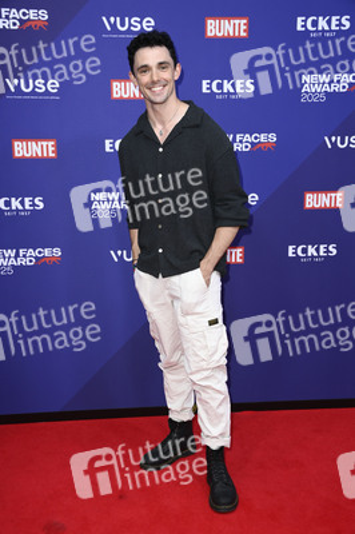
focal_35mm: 45
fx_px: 667
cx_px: 178
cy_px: 267
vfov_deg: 43.6
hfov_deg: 29.8
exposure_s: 1/250
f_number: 5.6
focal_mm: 45
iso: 800
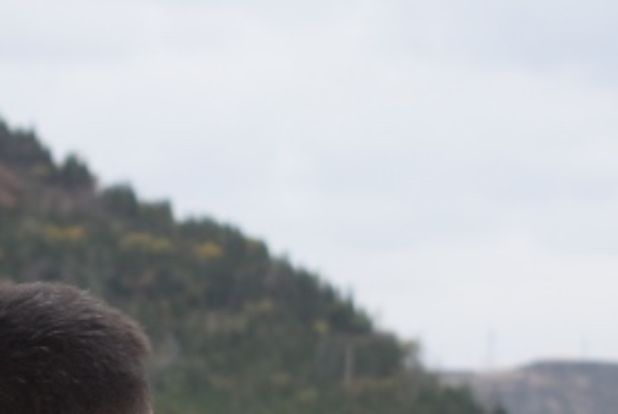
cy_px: 438
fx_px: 3746
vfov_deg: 6.3
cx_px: 240
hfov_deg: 9.4
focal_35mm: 218
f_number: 5
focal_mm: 40
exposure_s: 1/250
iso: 250
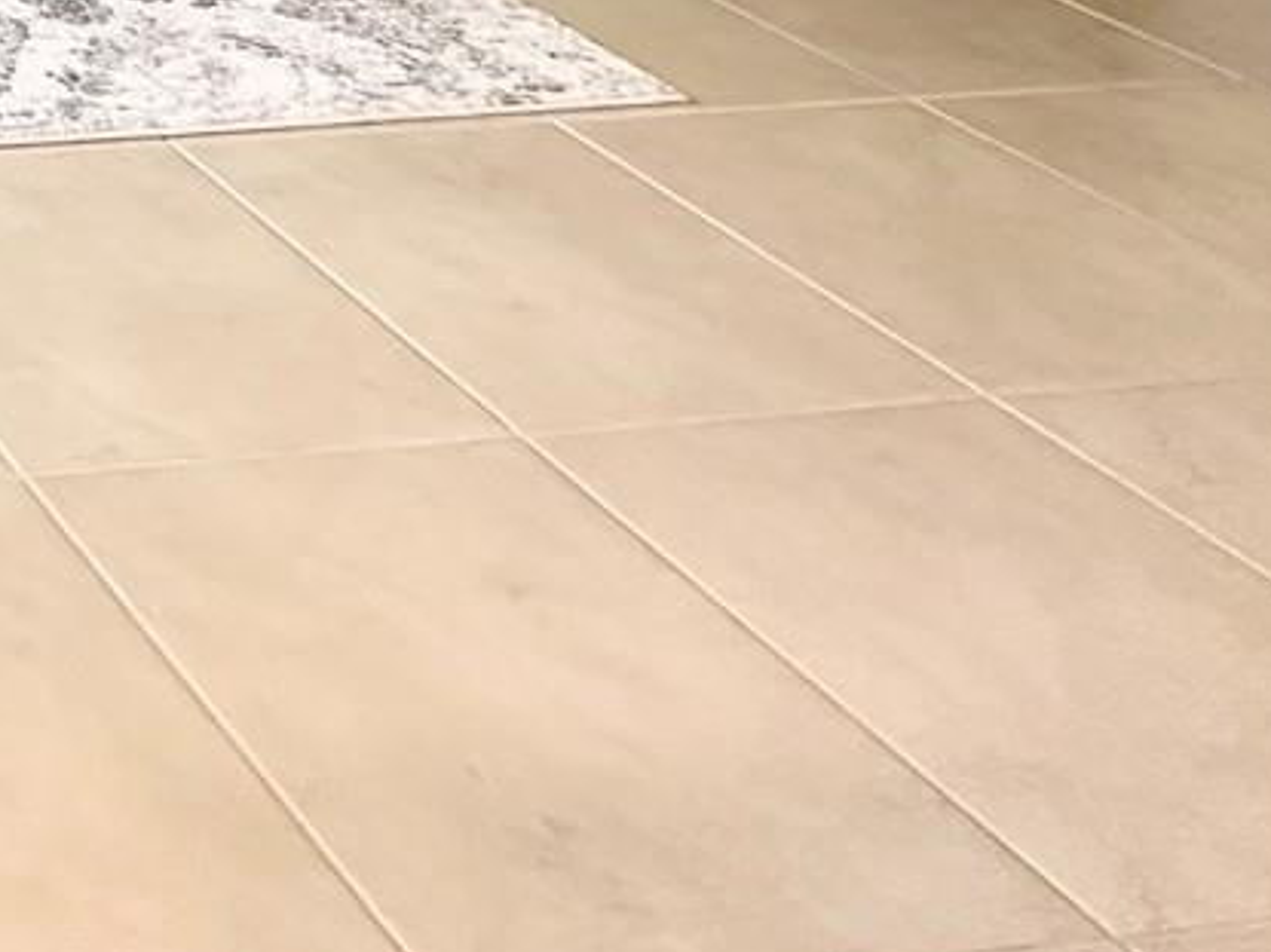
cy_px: -643
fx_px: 1982
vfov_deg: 20.9
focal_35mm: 54
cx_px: -891
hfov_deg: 23.3
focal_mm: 2.22
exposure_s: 1/60
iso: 160
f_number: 2.2
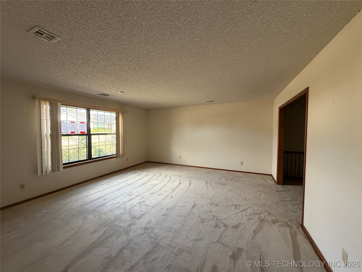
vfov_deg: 85.7
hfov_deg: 102.1
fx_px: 146
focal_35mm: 14
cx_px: 181
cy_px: 136
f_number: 2.2
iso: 160
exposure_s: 1/99
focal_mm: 2.22
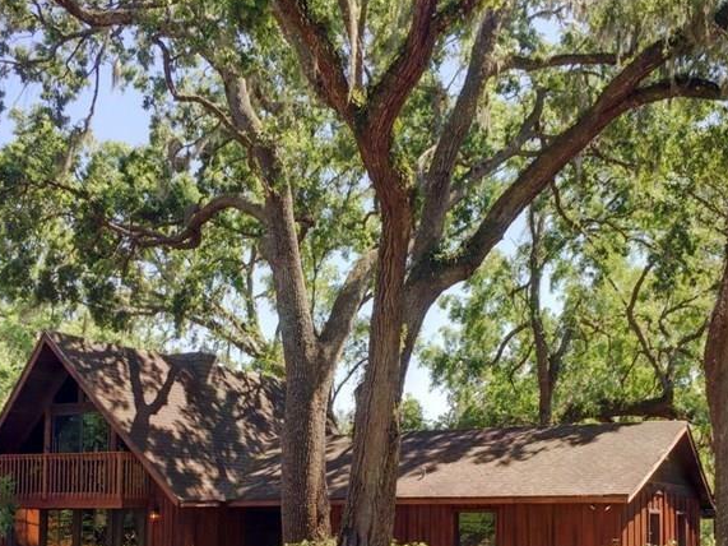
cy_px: 463
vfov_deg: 27.3
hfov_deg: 36.8
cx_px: 368
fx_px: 1093
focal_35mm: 52
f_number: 2.2
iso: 32
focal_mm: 4.15
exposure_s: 1/719
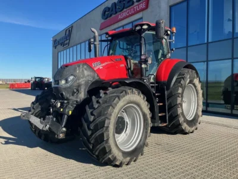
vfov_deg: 49.7
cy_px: 90
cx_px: 119
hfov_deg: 63.4
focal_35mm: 28
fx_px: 193
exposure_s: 1/1012
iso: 32
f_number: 1.8
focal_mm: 3.99
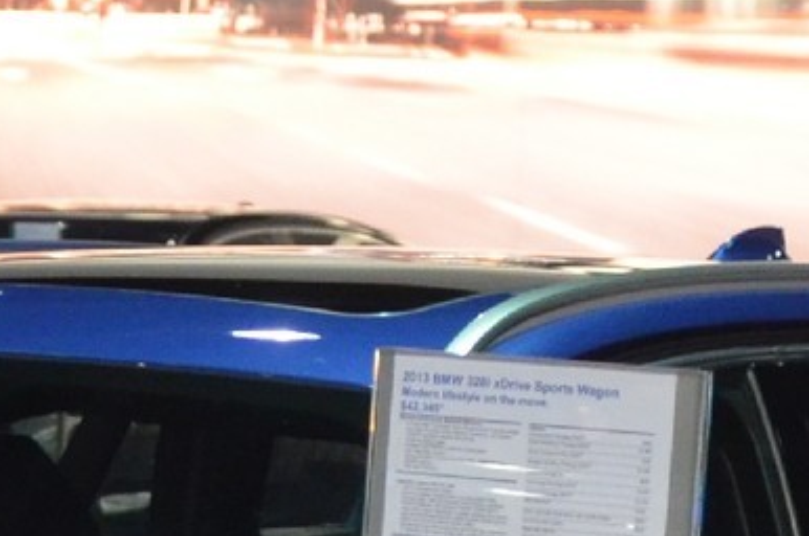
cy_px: 819
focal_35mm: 233
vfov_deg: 5.8
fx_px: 5227
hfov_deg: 8.8
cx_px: -122
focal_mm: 24
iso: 1600
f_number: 2.8
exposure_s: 1/30
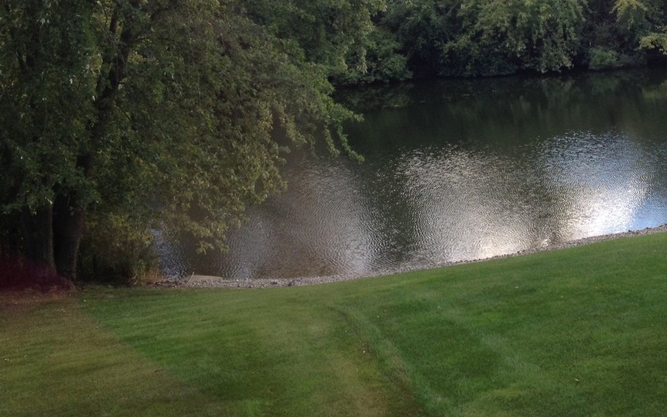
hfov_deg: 32.0
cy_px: 36
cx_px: 539
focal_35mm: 62
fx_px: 1127
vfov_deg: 20.5
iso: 50
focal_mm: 4.28
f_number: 2.4
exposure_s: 1/146
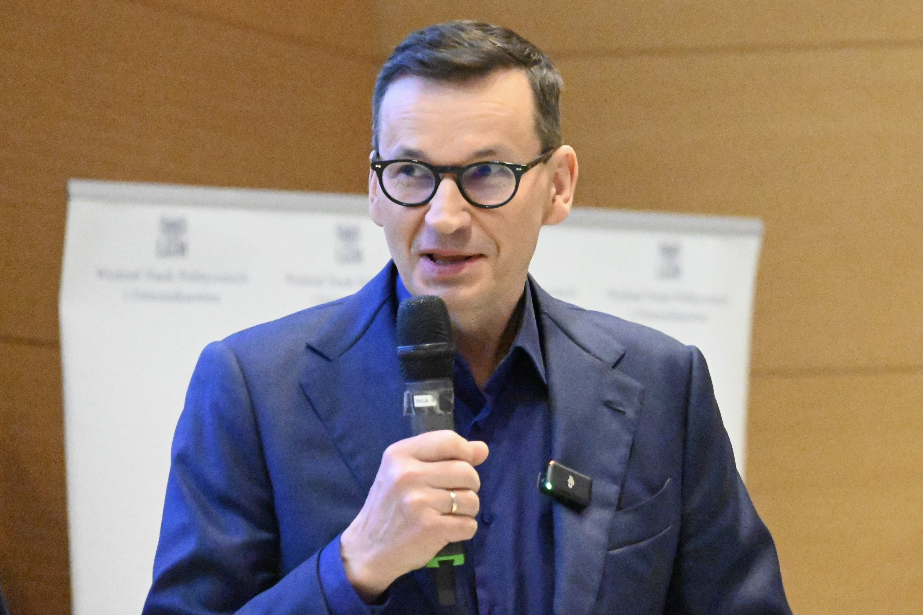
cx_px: 462
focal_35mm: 172
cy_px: 308
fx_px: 4422
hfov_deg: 11.9
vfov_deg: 8.0
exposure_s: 1/200
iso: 32000
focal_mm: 115
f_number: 5
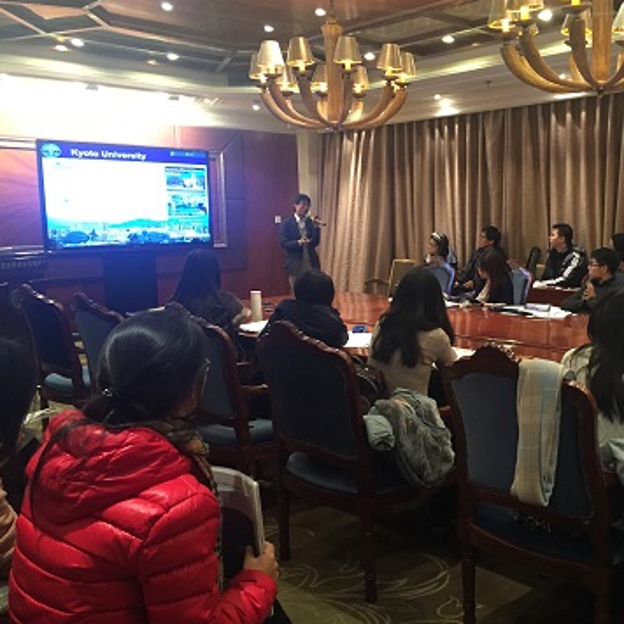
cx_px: 426
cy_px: 311
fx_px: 734
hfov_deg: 45.2
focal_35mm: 36
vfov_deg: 46.0
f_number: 2.2
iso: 250
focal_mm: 4.15
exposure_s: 1/24
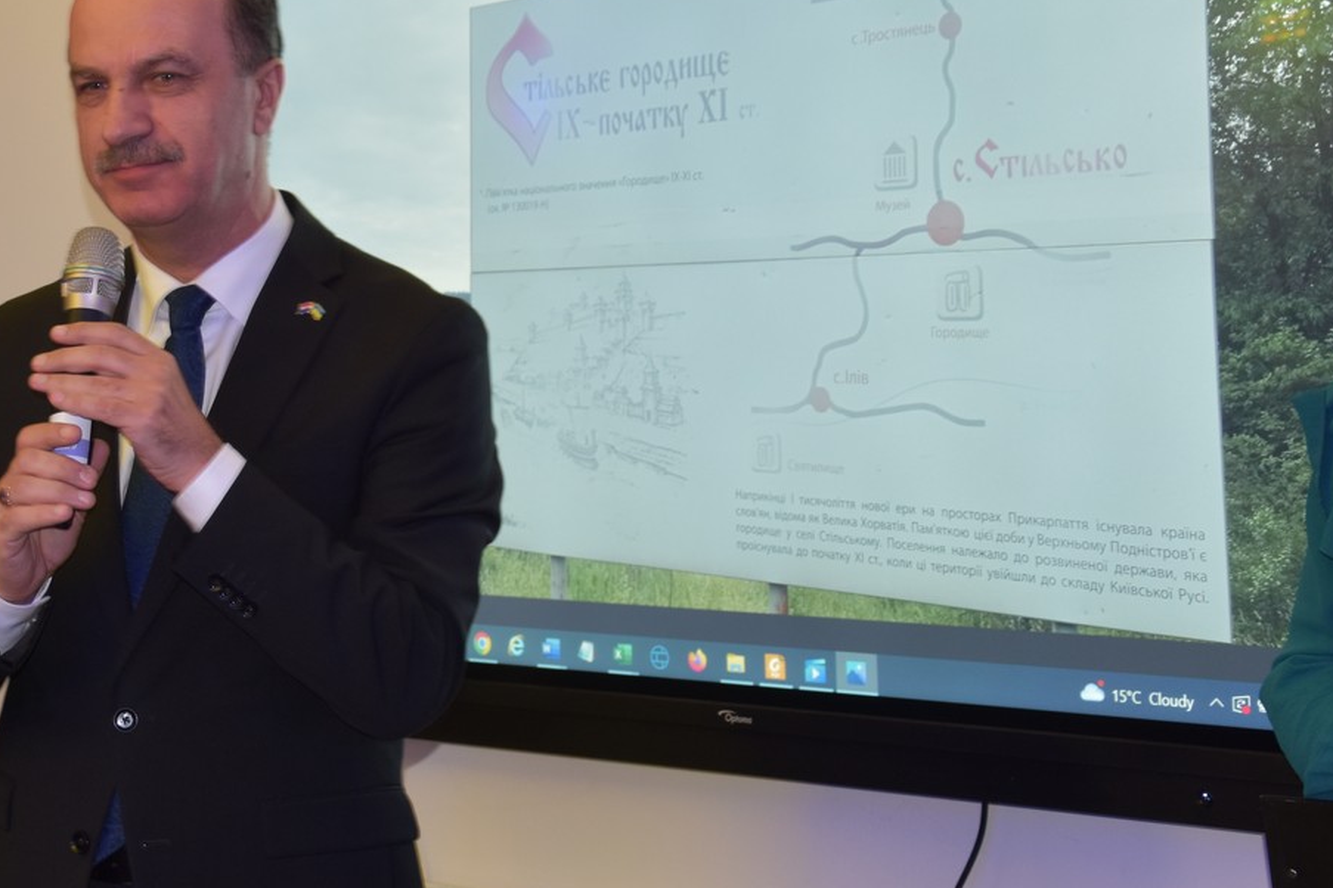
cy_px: 507
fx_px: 3740
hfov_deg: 19.9
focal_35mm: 101
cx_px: 173
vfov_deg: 13.5
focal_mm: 38
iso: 400
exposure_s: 1/20
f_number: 4.5
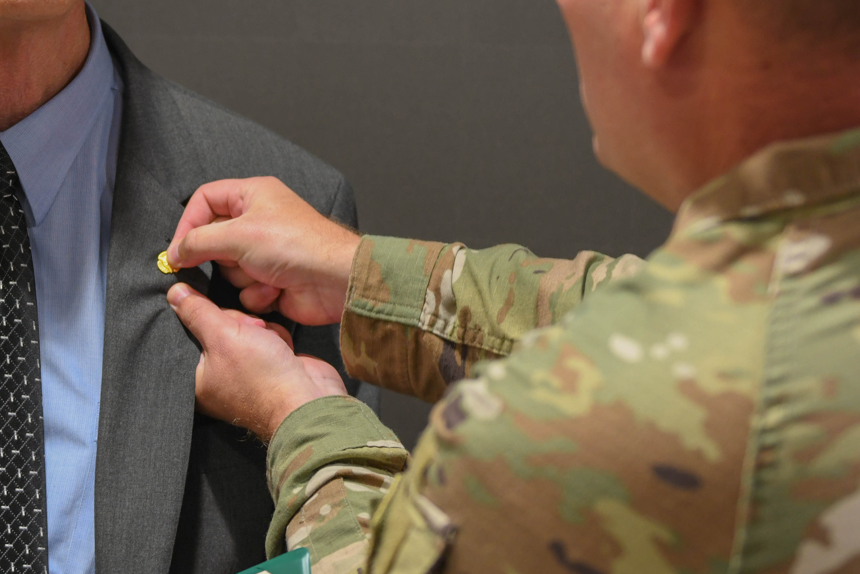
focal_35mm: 88
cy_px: 176
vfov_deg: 15.5
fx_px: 2102
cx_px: 322
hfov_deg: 23.1
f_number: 2.8
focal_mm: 36
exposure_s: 1/40
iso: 800
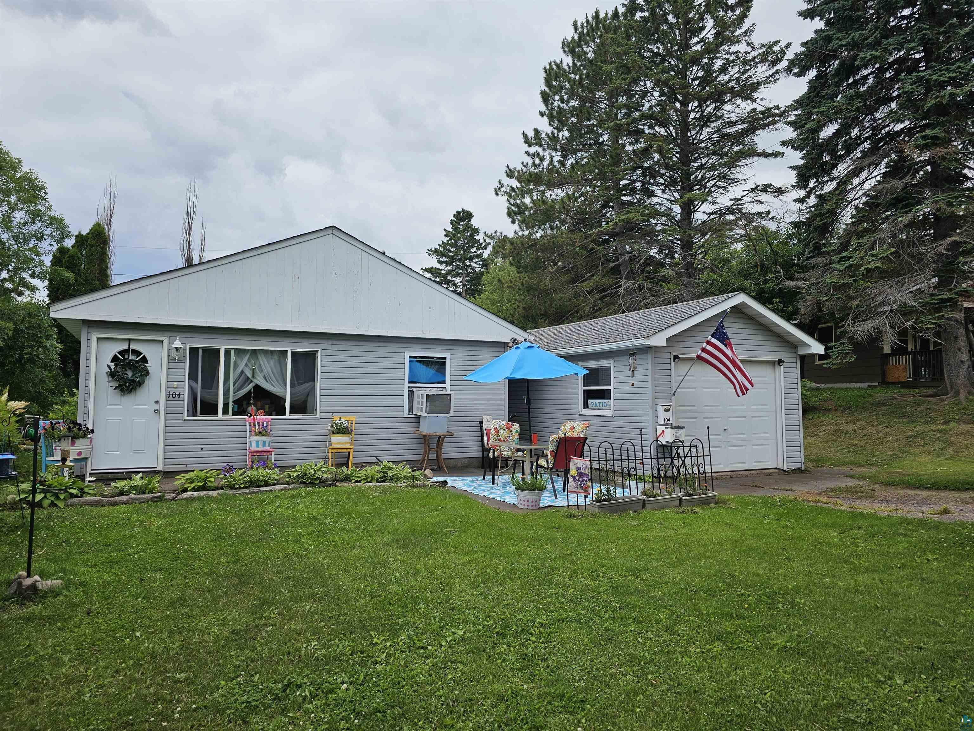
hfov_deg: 73.9
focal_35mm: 23
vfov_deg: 58.9
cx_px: 487
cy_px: 366
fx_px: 647
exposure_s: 1/1008
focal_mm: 6.3
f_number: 1.7
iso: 10
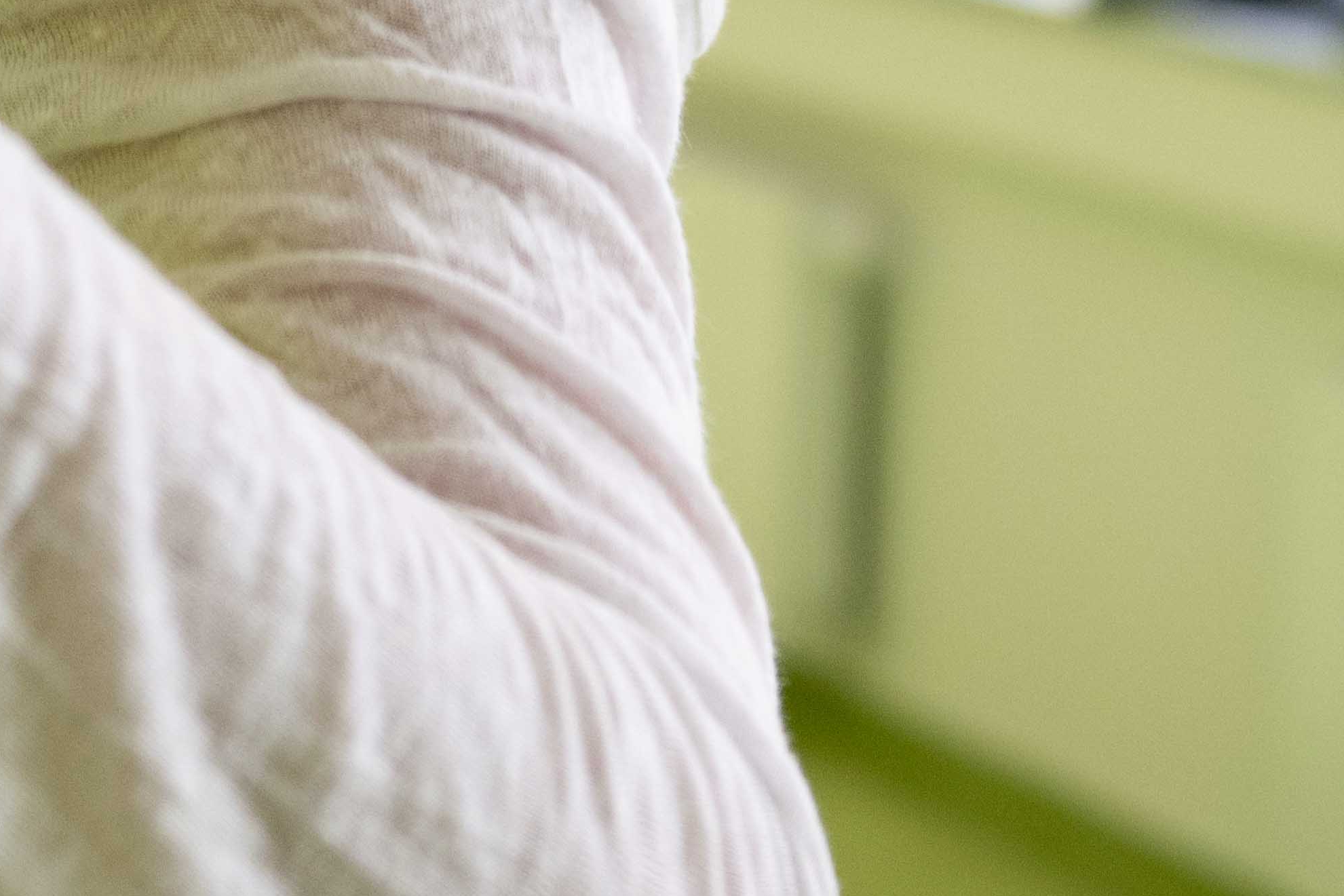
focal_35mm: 175
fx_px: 6533
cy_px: -741
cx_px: 113
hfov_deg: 11.7
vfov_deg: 7.6
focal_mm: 42
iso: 800
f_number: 4
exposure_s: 1/400
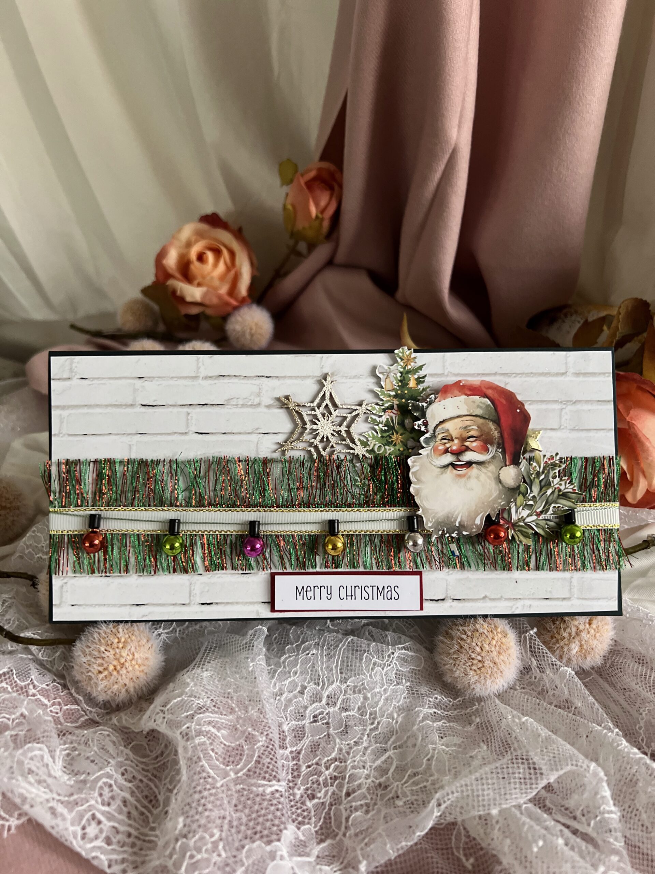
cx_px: 328
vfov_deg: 67.3
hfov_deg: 53.1
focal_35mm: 26
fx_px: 656
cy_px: 437
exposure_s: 1/50
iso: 320
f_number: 1.5
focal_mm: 5.7
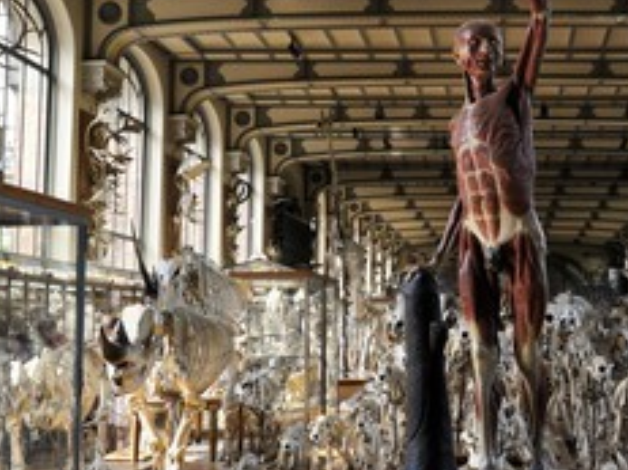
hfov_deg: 27.3
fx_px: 1269
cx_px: 492
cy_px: 193
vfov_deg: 21.0
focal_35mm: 70
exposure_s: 1/50
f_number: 11
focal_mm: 40
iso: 800
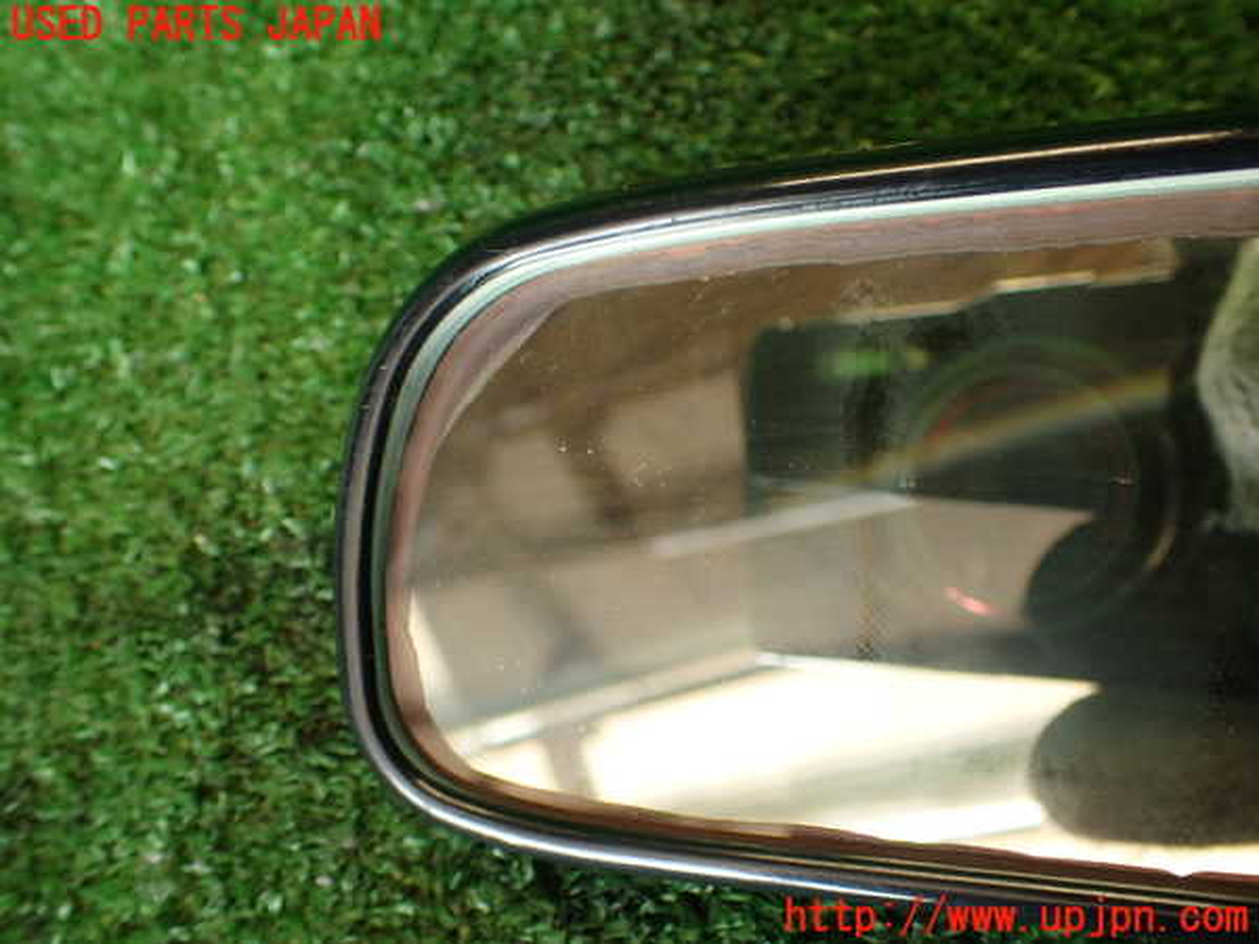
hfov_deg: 56.8
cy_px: 472
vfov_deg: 44.2
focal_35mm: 32
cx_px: 630
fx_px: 1164
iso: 200
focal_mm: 5.79
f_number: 2.4
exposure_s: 1/50
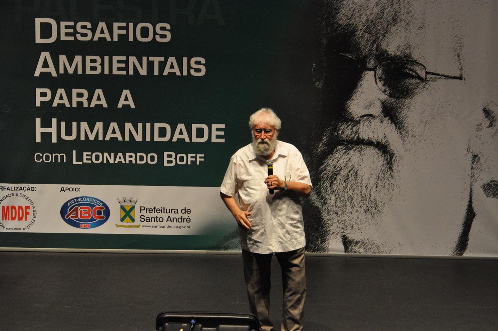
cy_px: 166
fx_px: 2176
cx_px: 249
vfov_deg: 8.7
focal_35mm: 158
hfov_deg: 13.1
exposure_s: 1/50
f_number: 5.6
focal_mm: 105
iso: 2500
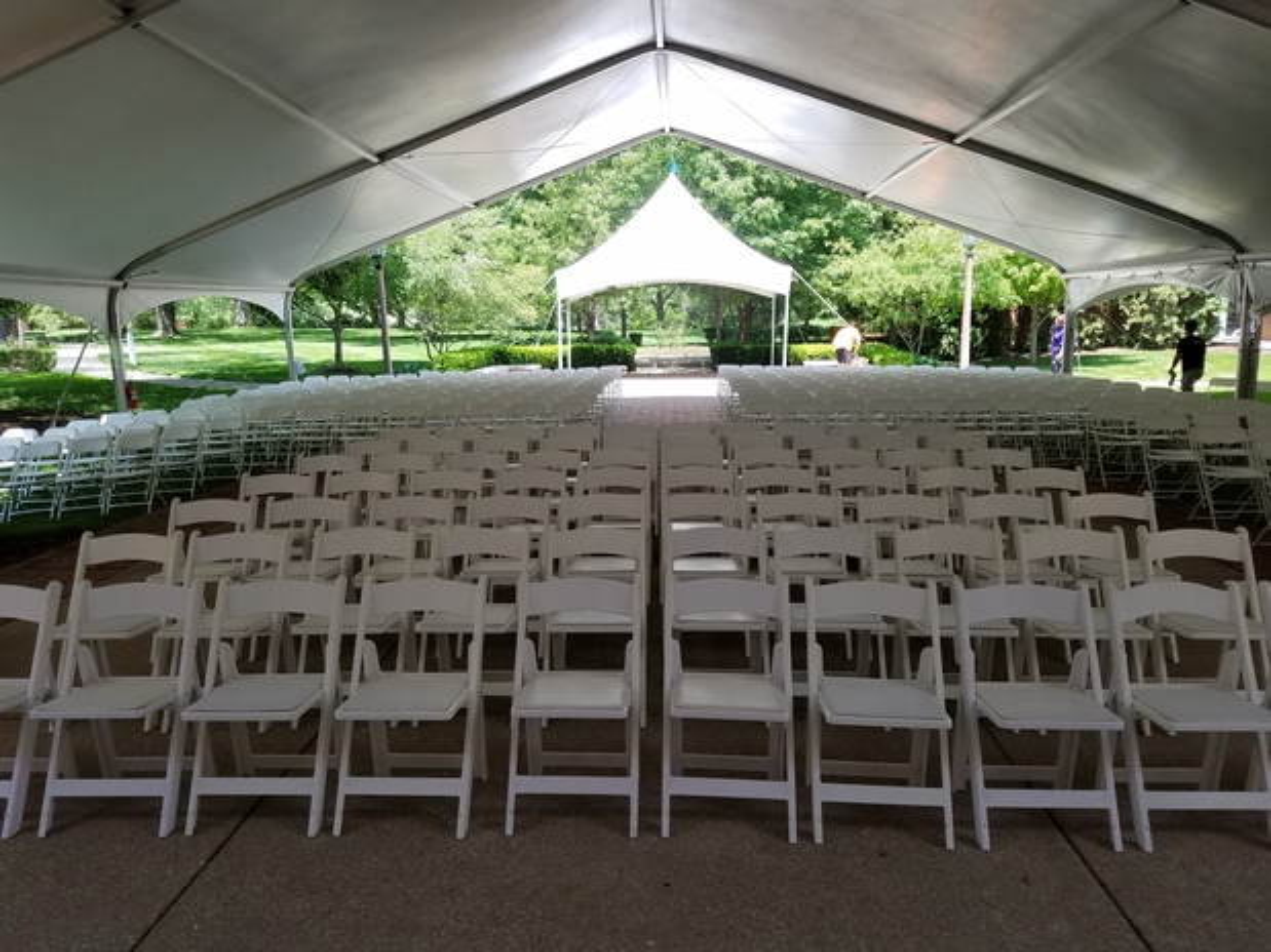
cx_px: 636
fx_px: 954
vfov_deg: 53.0
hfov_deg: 67.3
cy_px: 476
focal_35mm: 26
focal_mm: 4.2
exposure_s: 1/424
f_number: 1.7
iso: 50
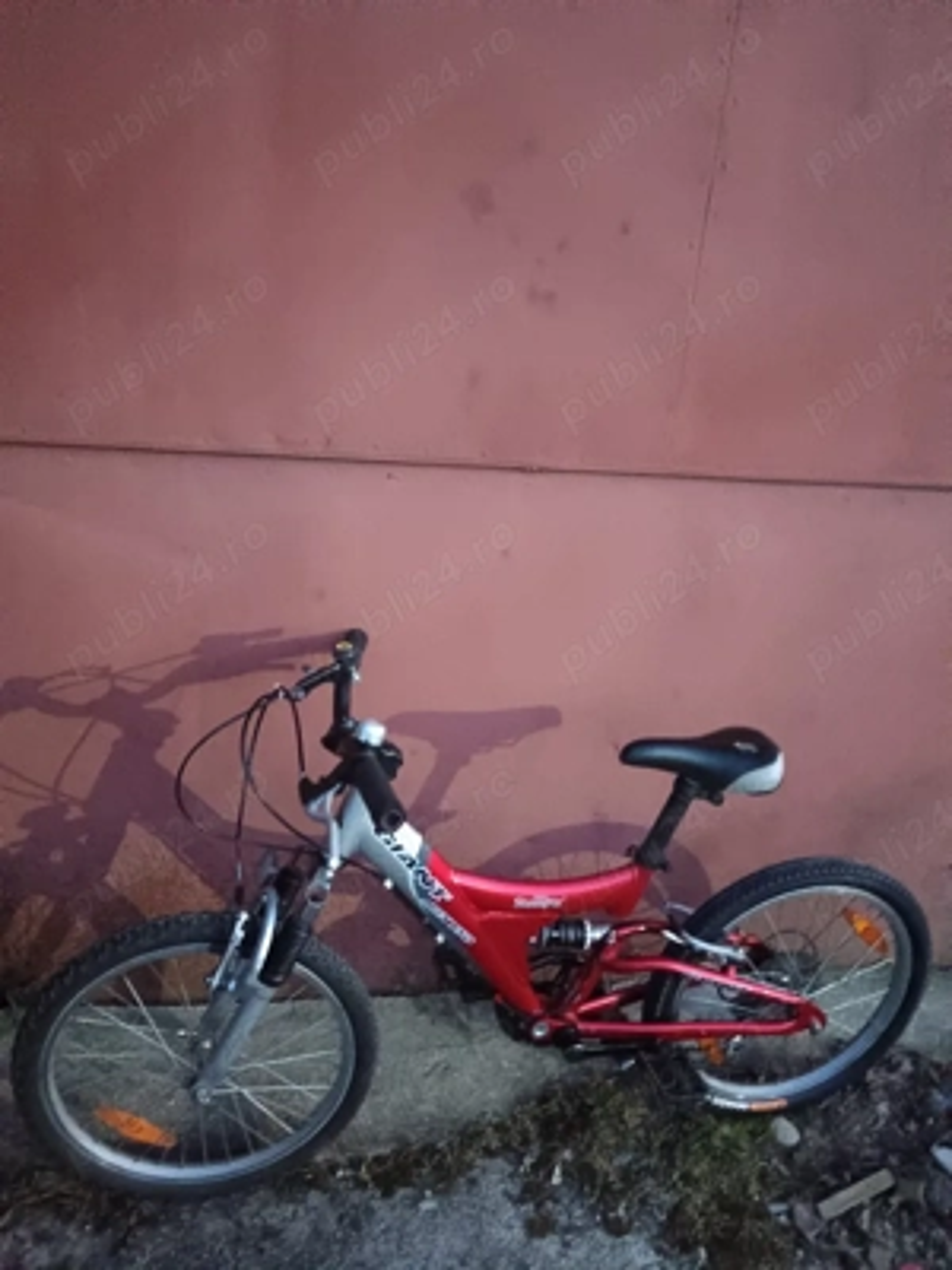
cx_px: 476
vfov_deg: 65.3
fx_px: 990
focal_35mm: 27
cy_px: 635
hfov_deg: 51.4
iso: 13447
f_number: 1.9
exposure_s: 1/10
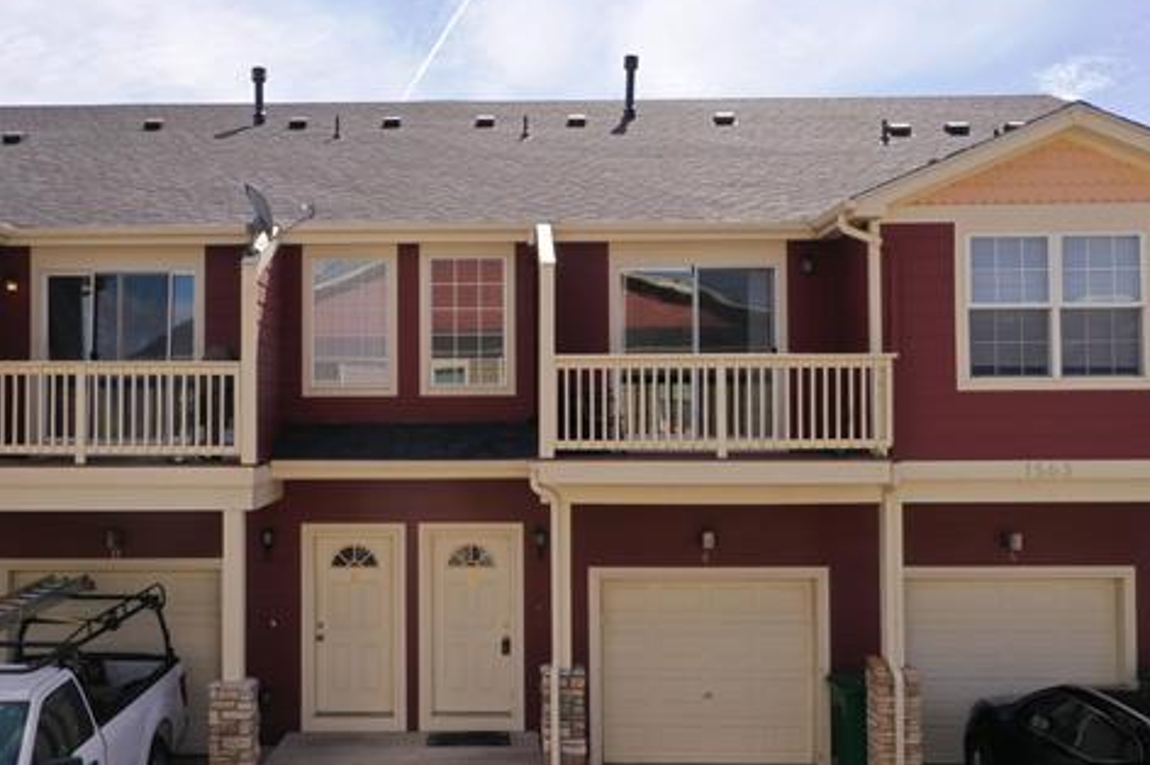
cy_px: 407
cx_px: 468
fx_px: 1213
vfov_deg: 35.0
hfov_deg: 50.4
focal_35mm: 38
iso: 100
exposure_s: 1/30
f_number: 10
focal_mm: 10.26
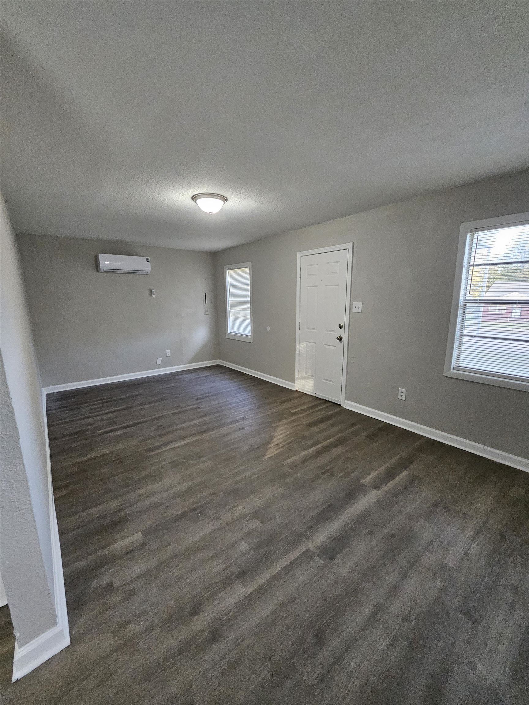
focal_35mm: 13
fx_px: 265
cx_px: 264
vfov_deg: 106.2
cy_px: 352
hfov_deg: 89.9
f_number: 2.2
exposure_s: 1/60
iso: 400
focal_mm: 1.7
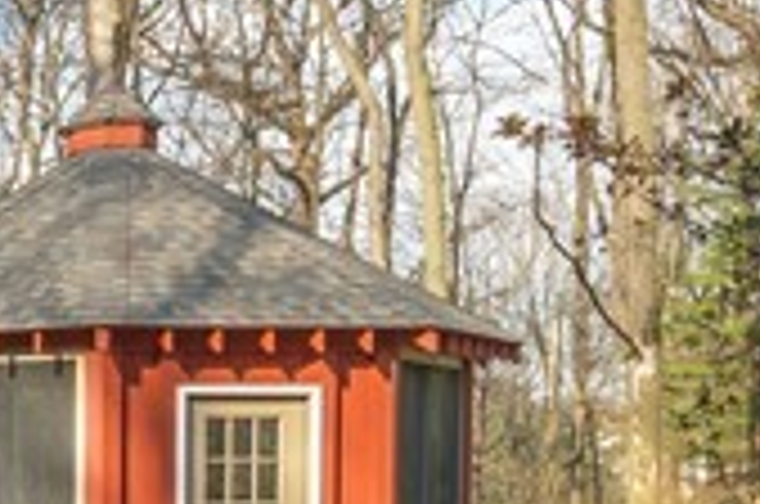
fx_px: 1896
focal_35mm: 90
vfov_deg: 14.8
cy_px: 560
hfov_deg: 19.0
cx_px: -470
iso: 200
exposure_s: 1/160
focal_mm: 14
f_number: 9
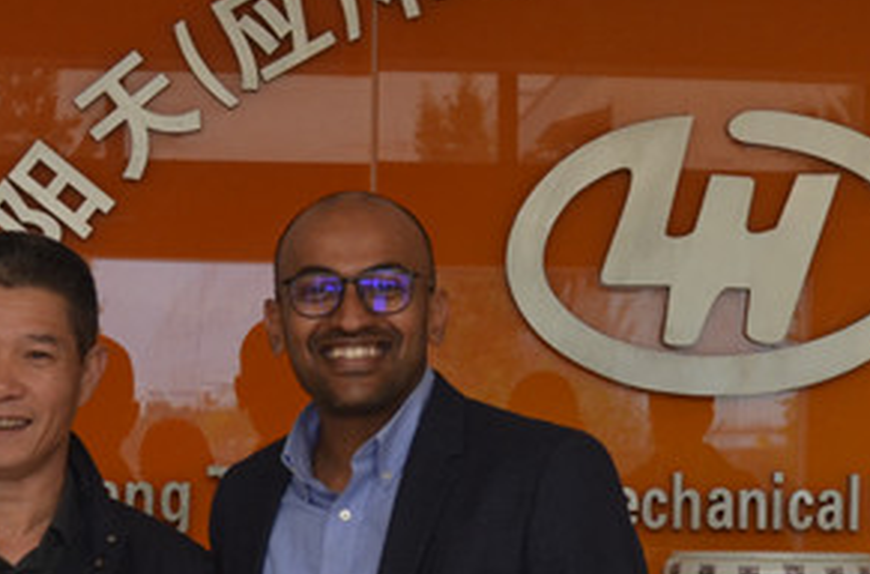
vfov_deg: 7.5
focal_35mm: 181
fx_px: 4353
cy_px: 463
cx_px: 619
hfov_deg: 11.4
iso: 500
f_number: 5
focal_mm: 35
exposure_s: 1/60
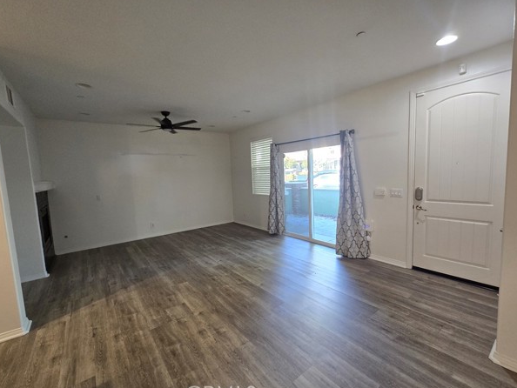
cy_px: 197
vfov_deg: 85.7
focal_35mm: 14
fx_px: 209
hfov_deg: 102.0
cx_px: 257
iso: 250
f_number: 2.2
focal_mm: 2.2
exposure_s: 1/60
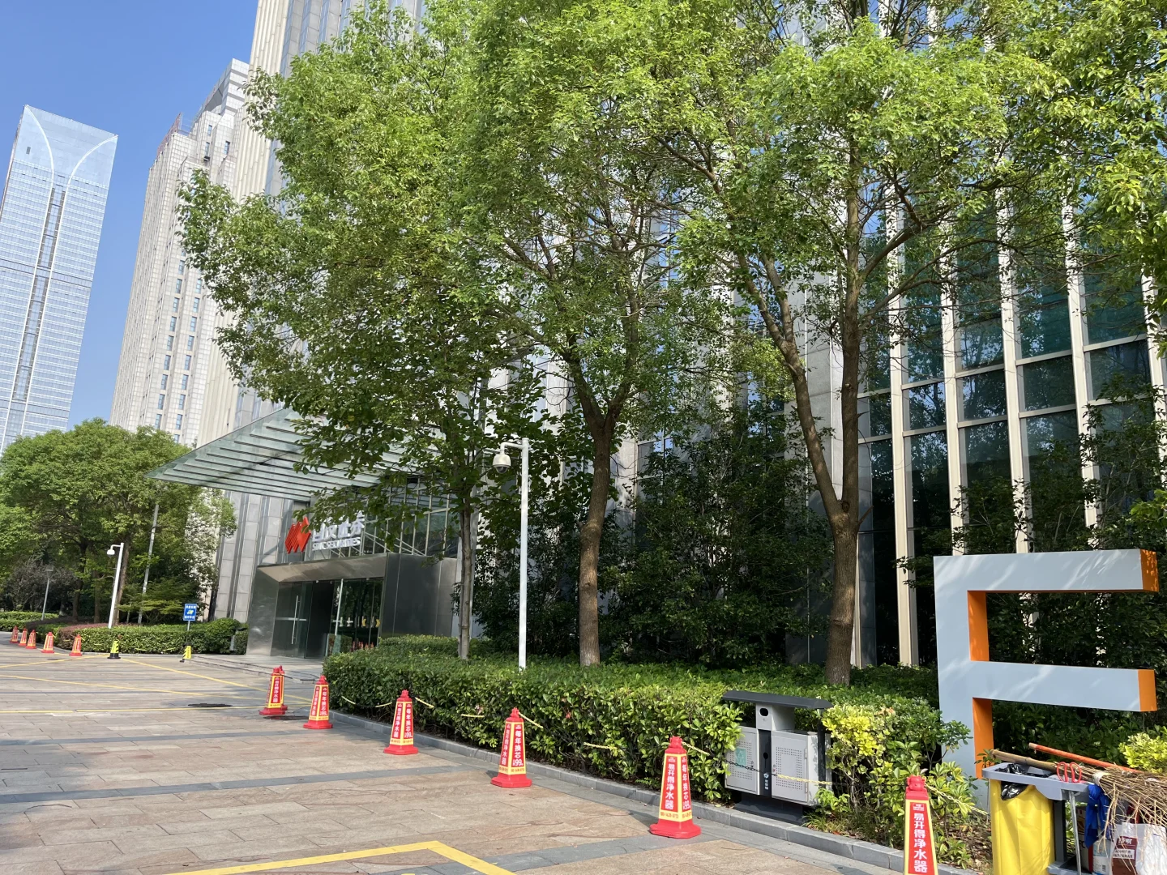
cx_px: 584
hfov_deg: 67.3
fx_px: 877
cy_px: 438
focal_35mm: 26
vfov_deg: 53.1
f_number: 1.6
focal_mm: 5.1
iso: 50
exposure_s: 1/1075
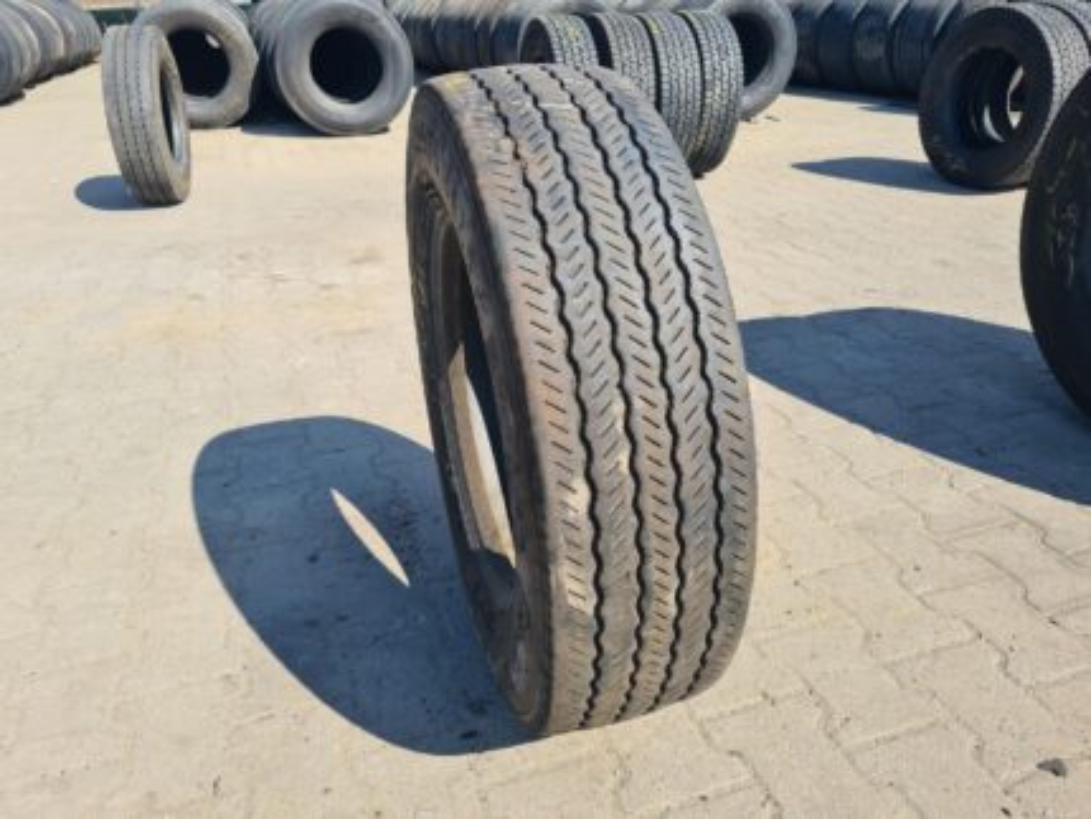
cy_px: 410
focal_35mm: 26
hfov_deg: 67.3
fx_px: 820
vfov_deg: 53.1
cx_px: 546
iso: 50
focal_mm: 5.4
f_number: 1.8
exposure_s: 1/1428
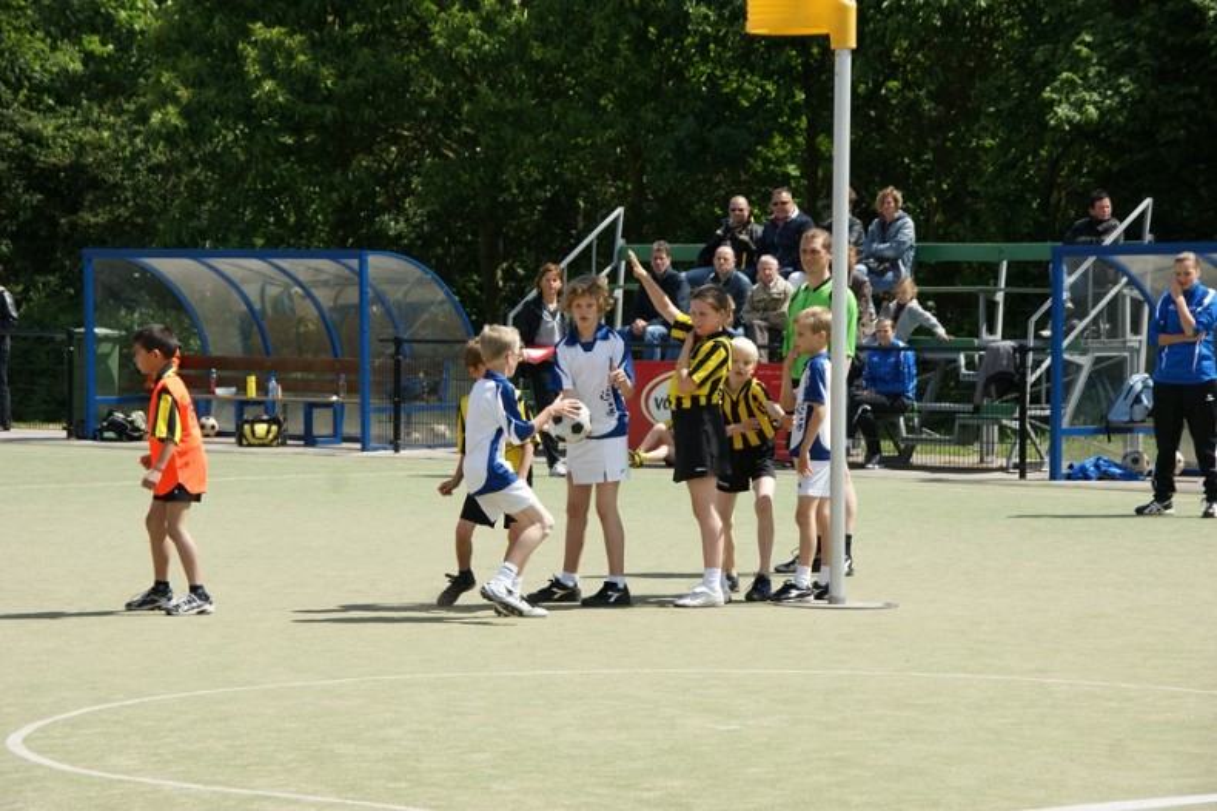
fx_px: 5068
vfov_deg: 9.1
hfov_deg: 13.7
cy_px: 406
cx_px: 608
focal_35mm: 150
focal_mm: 100
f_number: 9
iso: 200
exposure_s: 1/400
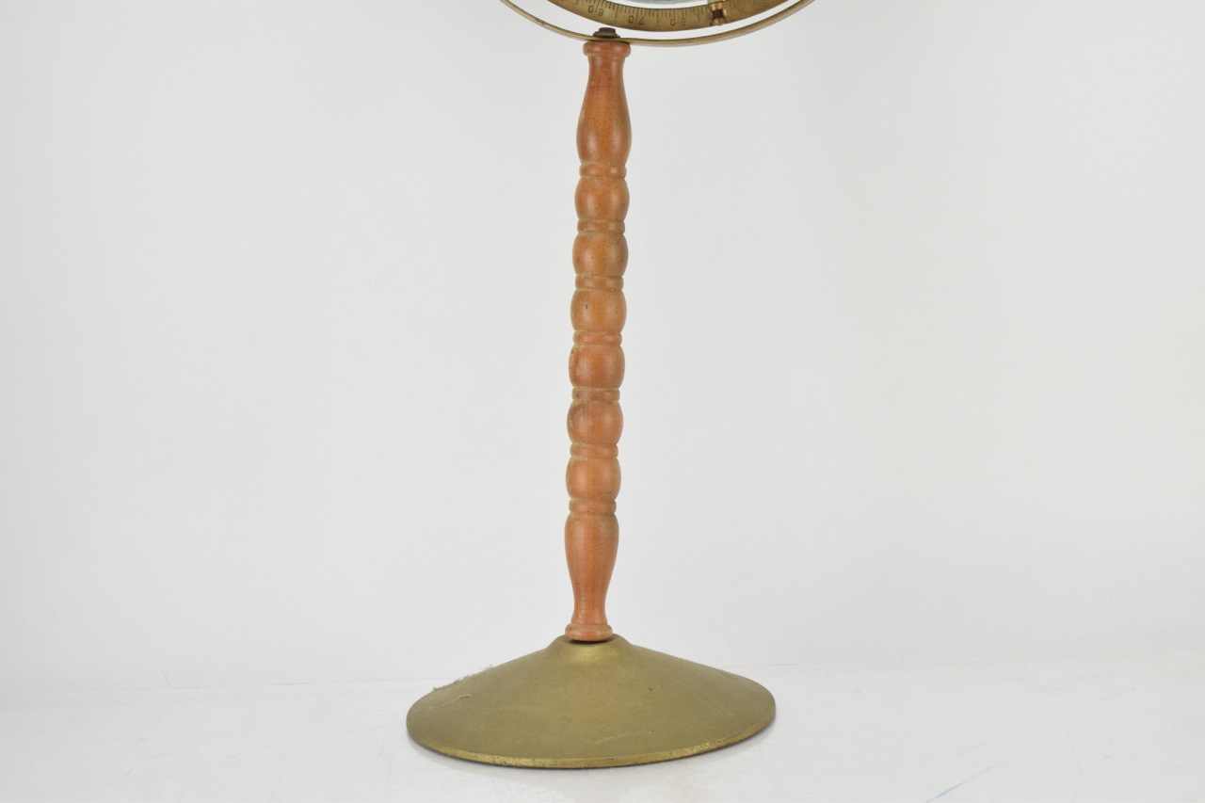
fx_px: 2108
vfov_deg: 21.6
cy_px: 402
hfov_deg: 31.9
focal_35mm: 63
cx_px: 602
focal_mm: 42
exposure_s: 1/125
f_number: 6.3
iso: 800
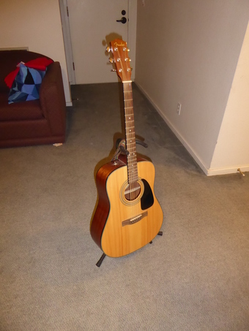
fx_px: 240
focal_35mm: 25
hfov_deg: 54.9
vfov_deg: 69.4
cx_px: 124
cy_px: 166
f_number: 3.3
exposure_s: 1/10
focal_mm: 4.3
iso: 800
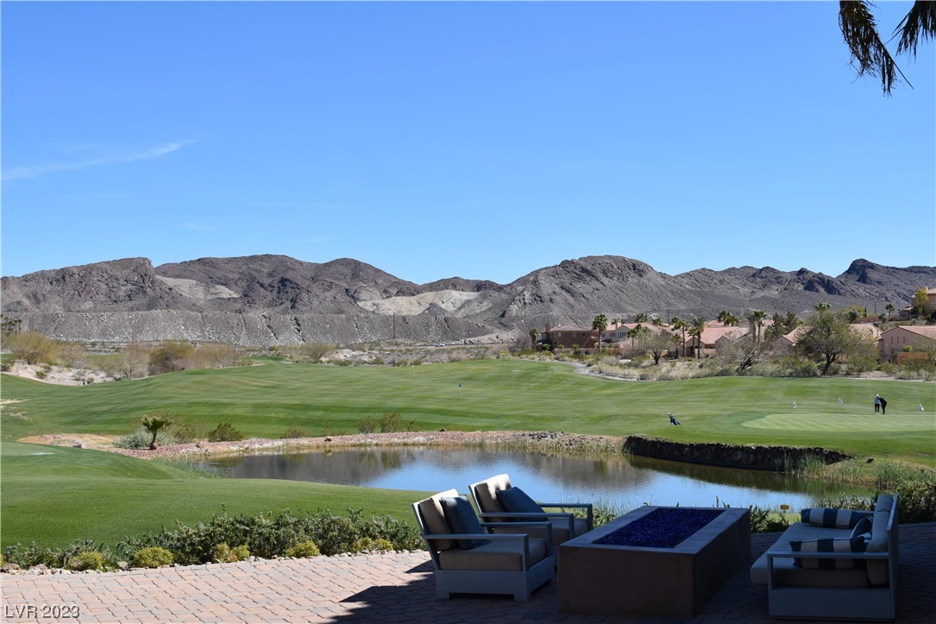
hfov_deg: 43.6
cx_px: 468
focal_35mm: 45
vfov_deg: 29.9
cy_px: 312
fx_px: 1170
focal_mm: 30
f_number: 10
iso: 200
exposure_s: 1/400
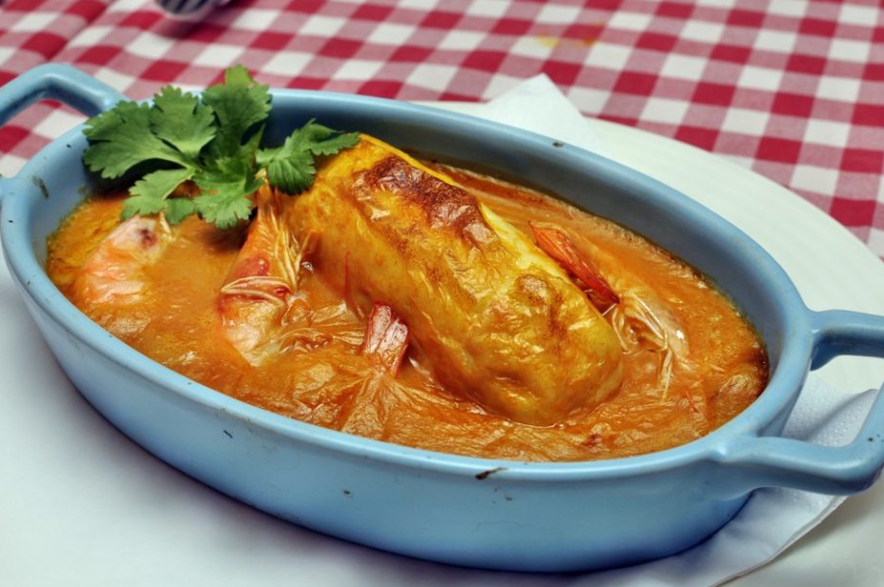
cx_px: 413
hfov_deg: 34.2
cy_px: 323
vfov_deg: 23.1
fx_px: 1436
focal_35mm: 59
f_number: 10
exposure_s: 1/60
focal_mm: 35
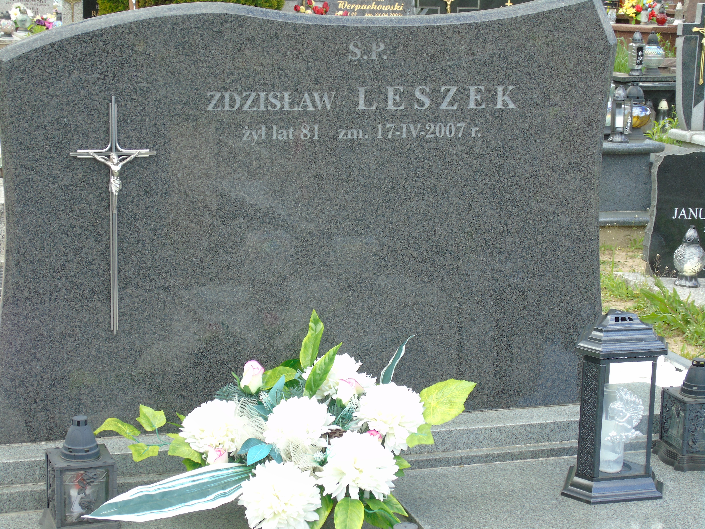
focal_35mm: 71
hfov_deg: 27.4
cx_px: 352
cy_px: 264
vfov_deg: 20.7
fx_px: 1446
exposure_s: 1/30
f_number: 6.5
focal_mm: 13
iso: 80
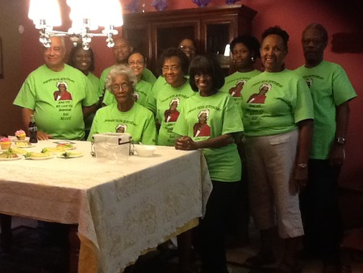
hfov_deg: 56.8
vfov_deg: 44.2
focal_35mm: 32
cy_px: 136
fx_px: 336
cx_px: 182
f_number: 2.4
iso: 320
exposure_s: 1/30
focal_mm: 2.03
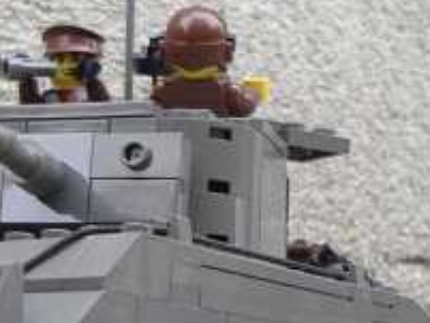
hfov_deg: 16.2
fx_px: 1504
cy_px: 259
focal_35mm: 121
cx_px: 116
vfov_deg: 12.2
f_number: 2.6
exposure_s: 1/100
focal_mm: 5.8
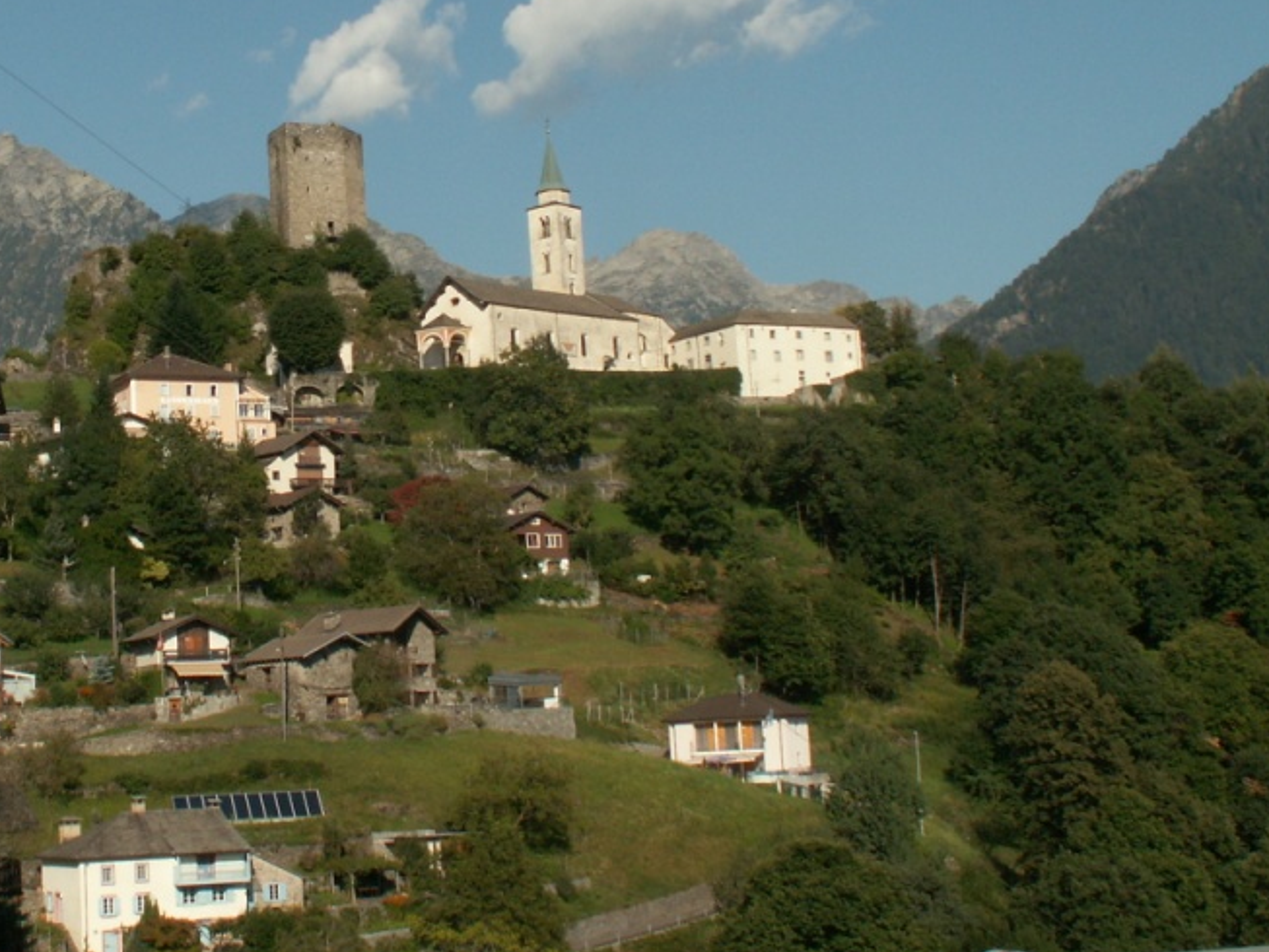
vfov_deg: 21.1
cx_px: 301
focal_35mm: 69
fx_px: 2530
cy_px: 231
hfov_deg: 27.7
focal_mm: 7.31
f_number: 7.1
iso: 50
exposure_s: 1/250
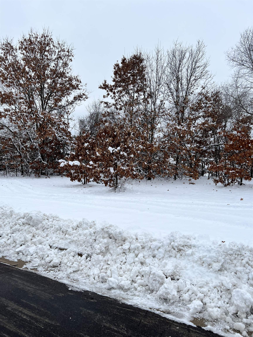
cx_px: 126
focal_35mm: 26
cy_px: 168
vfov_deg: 67.3
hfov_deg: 53.1
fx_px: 253
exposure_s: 1/2841
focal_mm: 5.7
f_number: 1.5
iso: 50
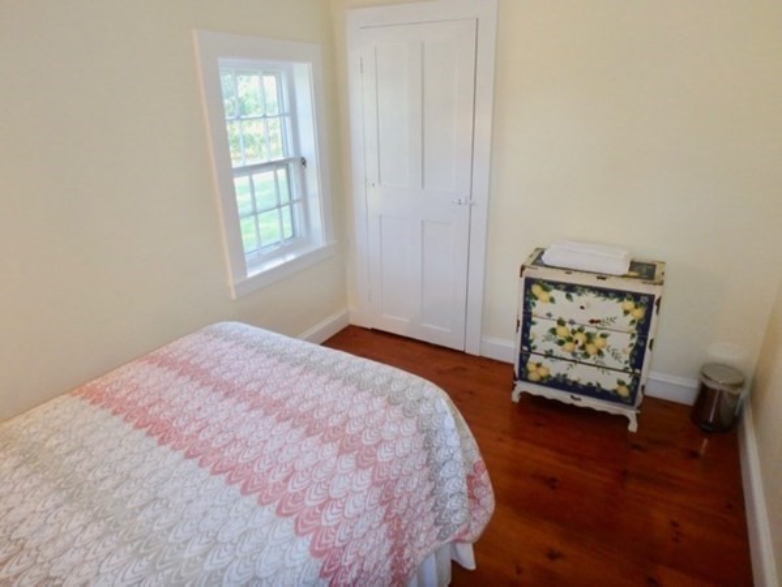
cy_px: 294
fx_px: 475
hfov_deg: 79.0
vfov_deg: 63.5
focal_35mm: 21
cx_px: 391
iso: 250
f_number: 3.5
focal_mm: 3.7
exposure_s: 1/30
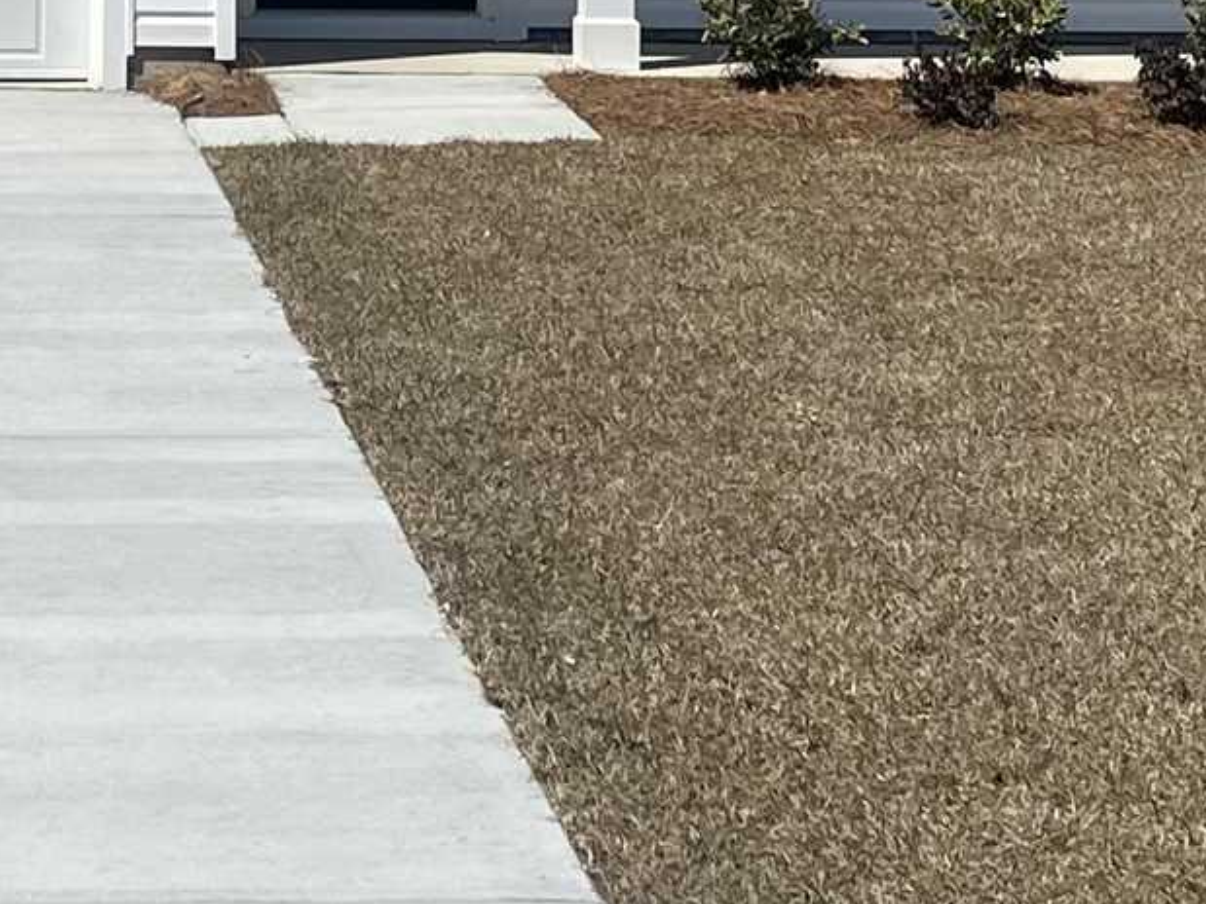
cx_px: 218
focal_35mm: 129
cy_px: -510
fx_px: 4493
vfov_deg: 11.0
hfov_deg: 15.2
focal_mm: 5.1
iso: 50
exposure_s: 1/8403
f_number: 1.6
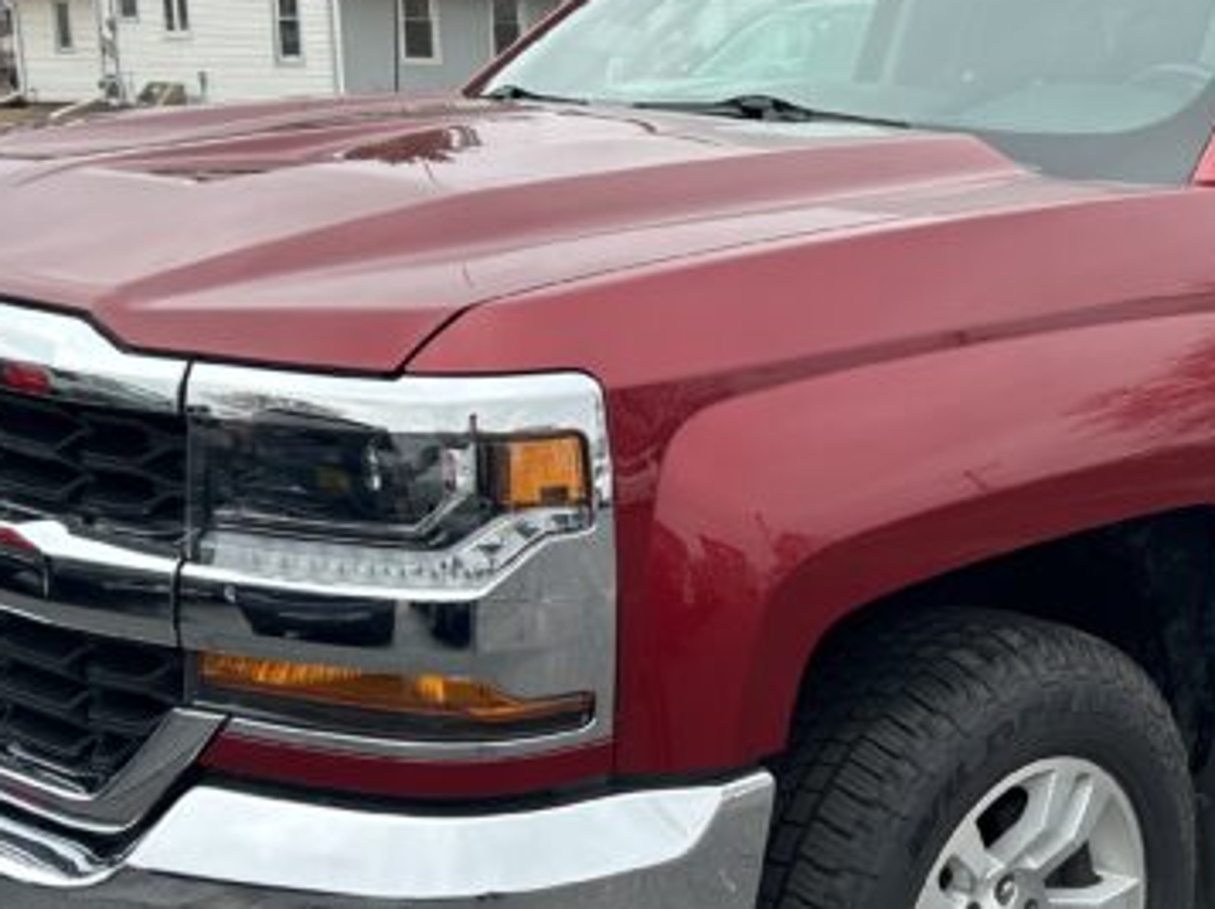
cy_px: 603
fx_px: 1964
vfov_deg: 25.9
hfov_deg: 33.7
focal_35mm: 56
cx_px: 905
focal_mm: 5.7
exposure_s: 1/1068
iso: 50
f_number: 1.5
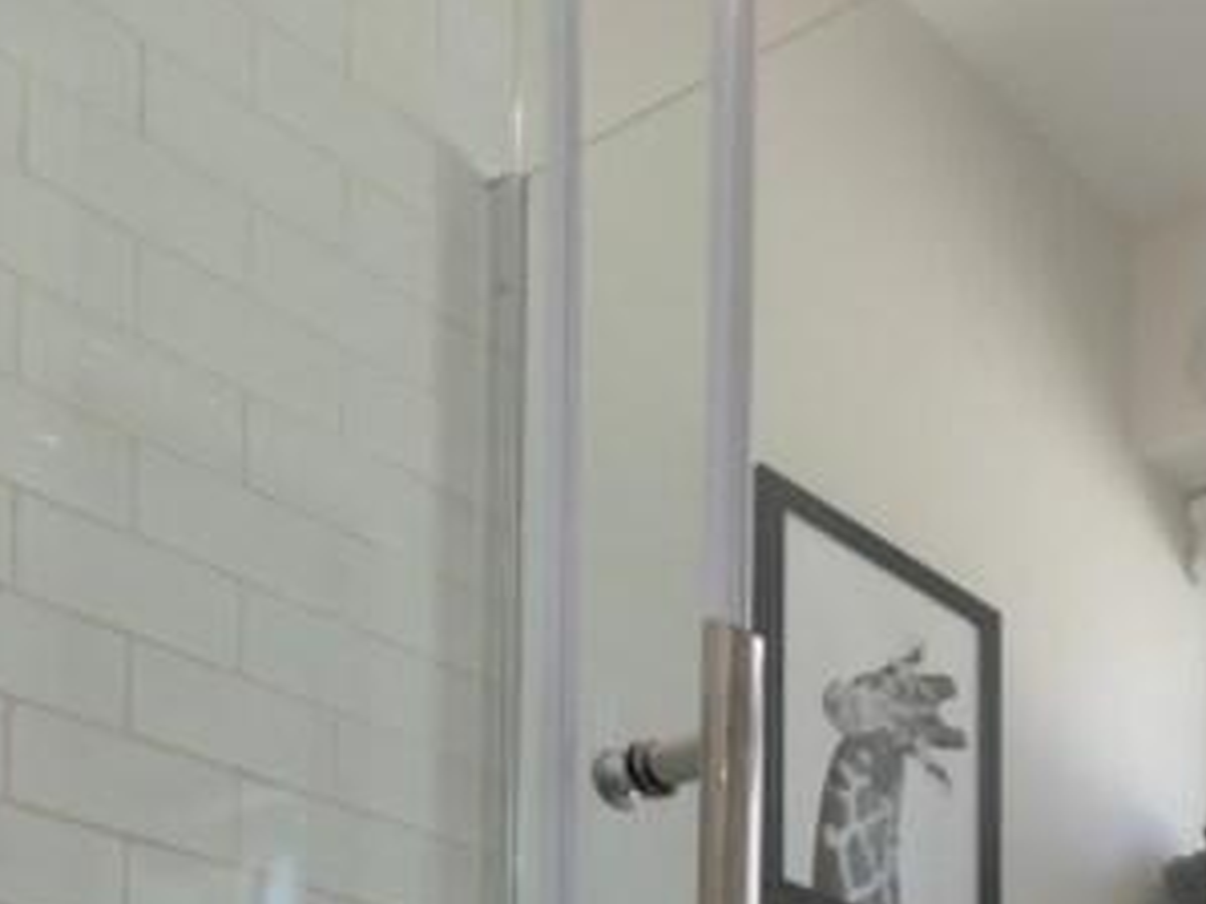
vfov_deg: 22.6
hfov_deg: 31.9
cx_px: 1500
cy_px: 1471
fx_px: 1672
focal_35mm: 48
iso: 200
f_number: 4.5
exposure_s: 1/125
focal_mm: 7
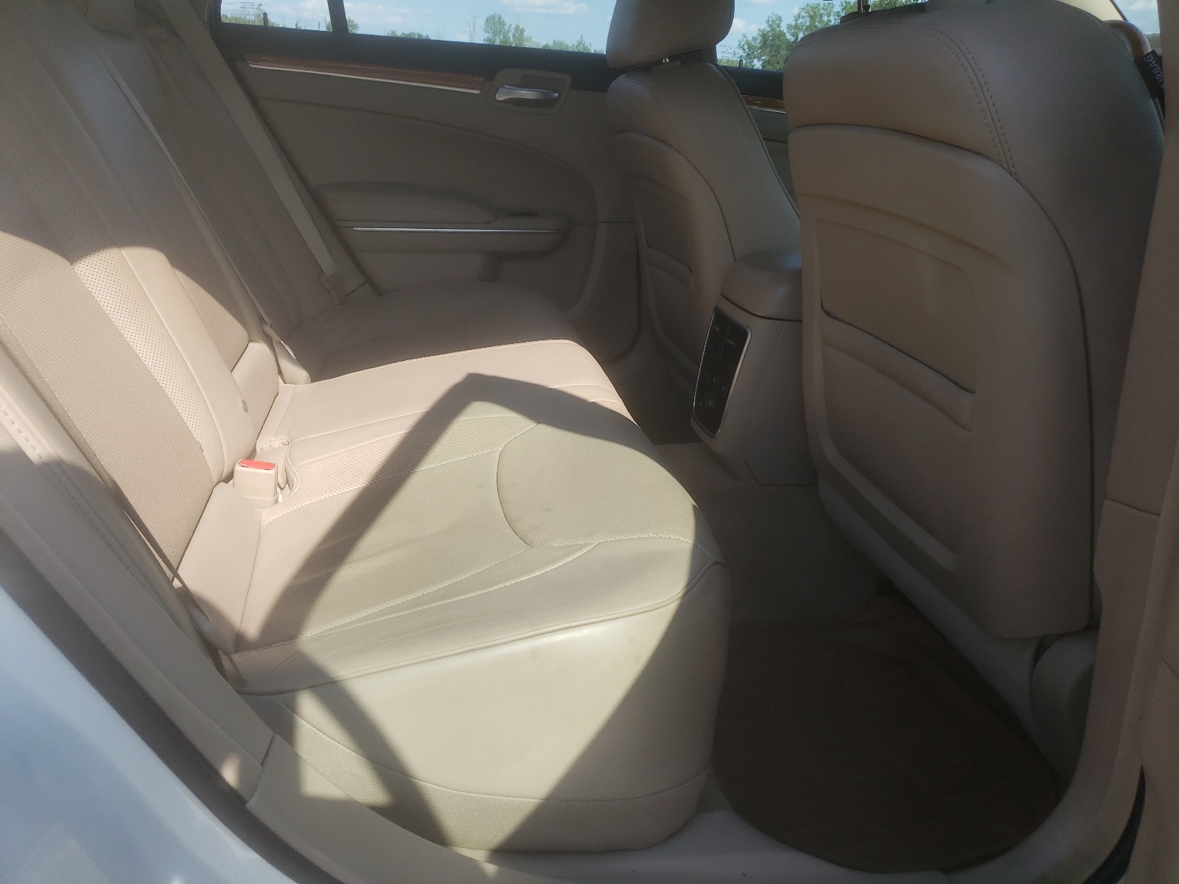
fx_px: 886
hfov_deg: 67.3
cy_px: 442
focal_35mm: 26
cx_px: 590
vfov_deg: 53.1
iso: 50
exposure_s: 1/1667
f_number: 1.5
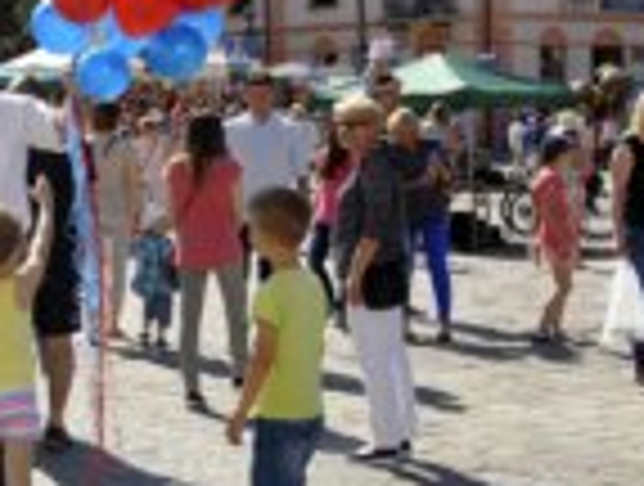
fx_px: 1753
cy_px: 101
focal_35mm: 94
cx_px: -176
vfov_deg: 15.7
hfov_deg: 19.3
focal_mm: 24
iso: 200
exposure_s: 1/200
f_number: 13
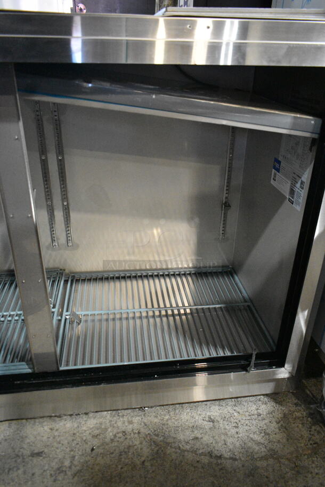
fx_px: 365
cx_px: 162
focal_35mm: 27
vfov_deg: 67.3
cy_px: 244
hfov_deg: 48.0
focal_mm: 18
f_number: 3.5
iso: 6400
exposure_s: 1/320
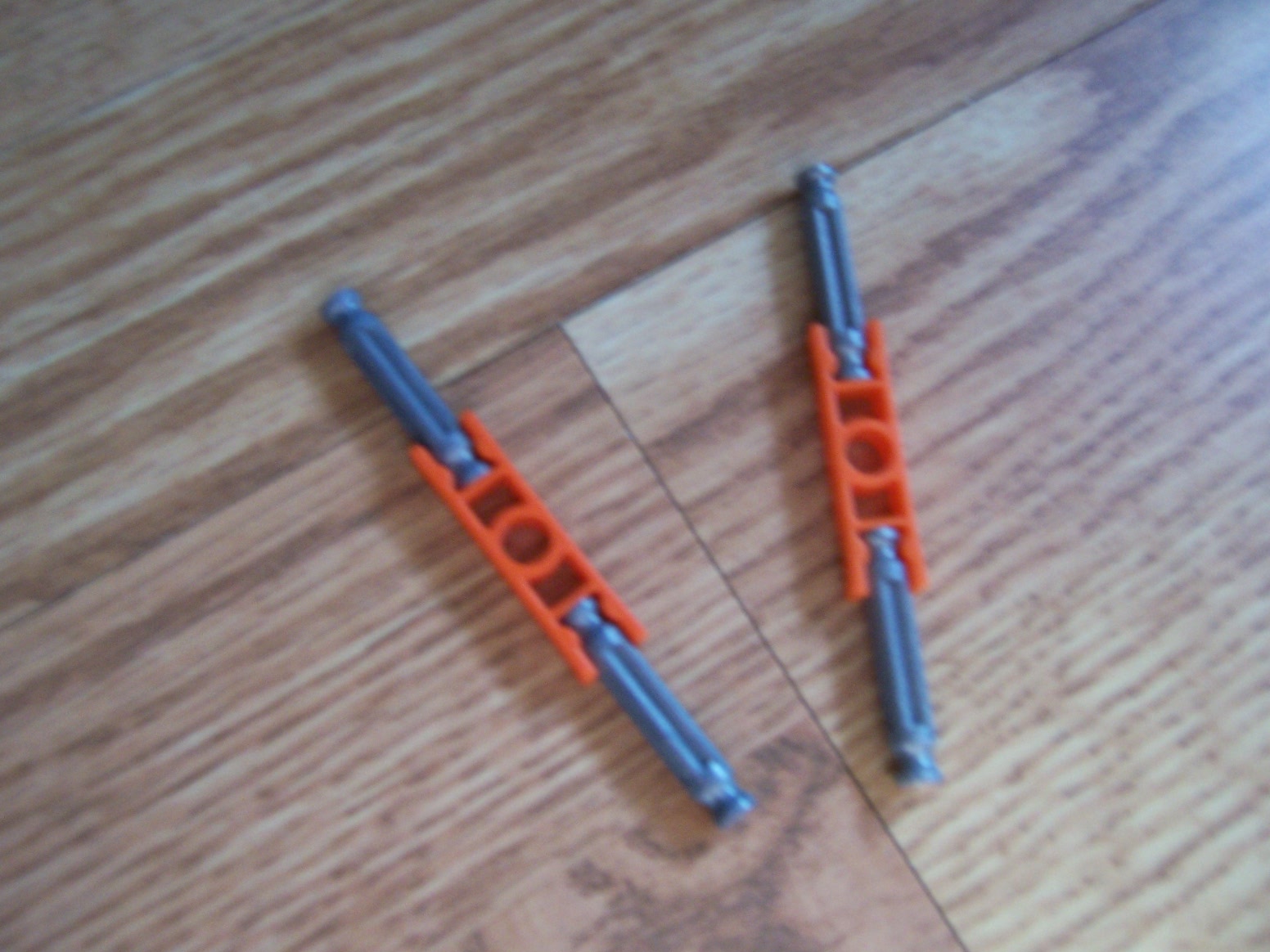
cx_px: 635
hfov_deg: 55.4
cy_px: 476
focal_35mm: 33
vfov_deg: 42.9
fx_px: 1211
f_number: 3.4
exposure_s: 1/30
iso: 140
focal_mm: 5.5
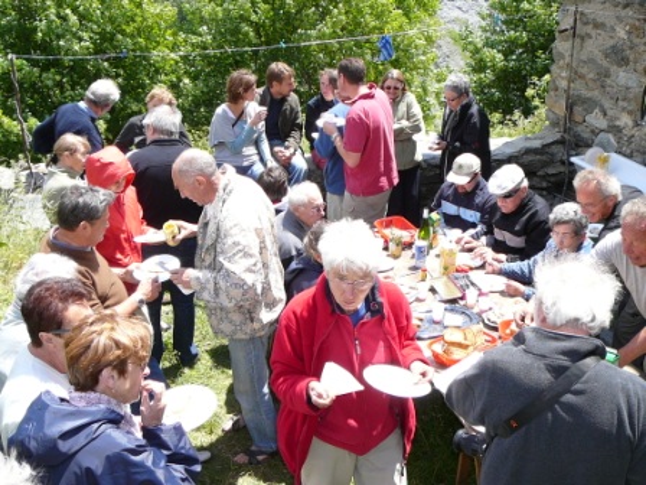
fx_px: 728
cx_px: 323
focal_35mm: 39
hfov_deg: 47.9
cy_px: 242
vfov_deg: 36.8
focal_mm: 5.2
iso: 80
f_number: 2.8
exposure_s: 1/320
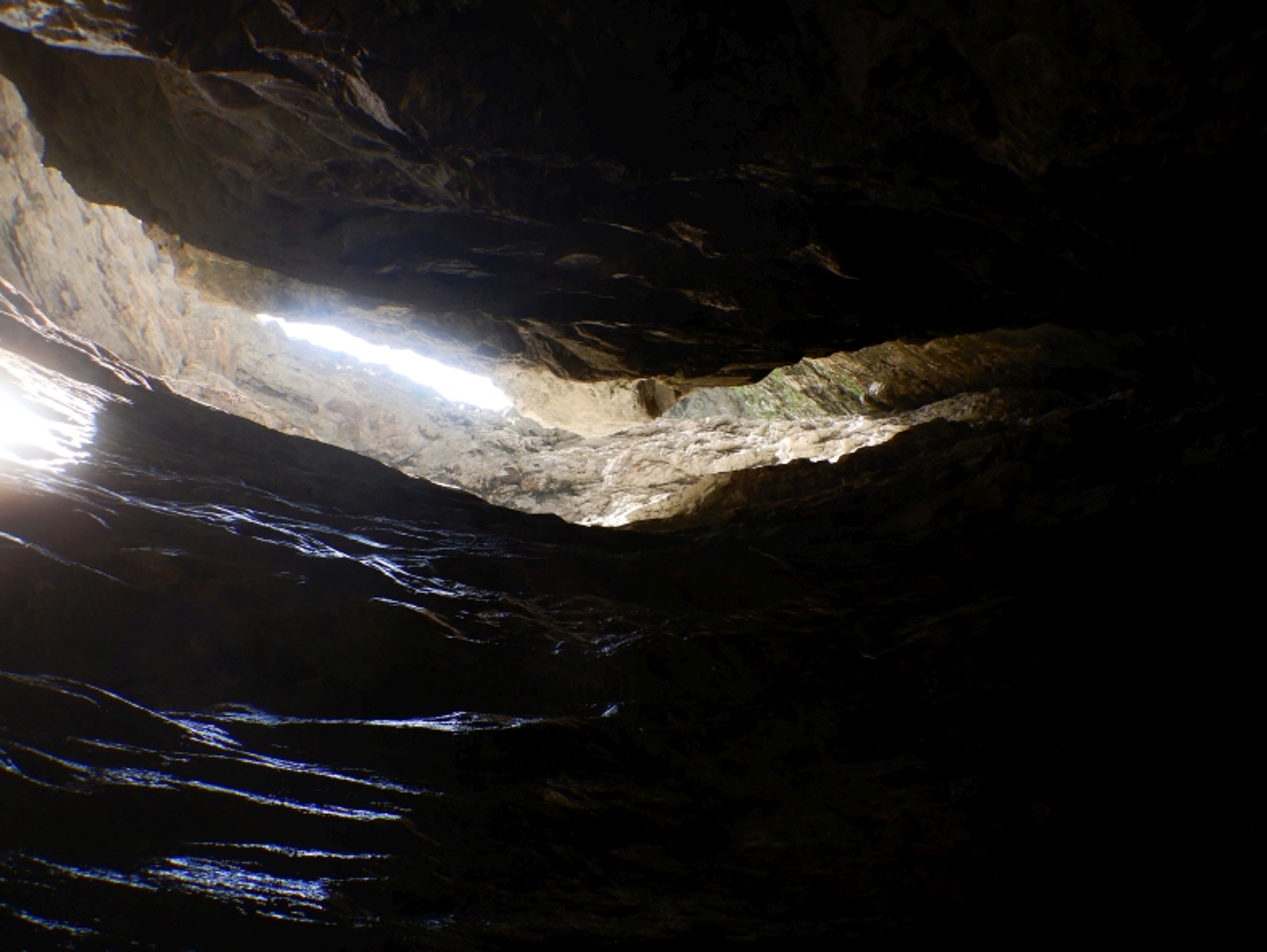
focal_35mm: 24
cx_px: 634
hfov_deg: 71.6
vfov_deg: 56.9
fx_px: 879
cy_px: 476
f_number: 2.8
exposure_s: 1/160
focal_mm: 4.3
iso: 125
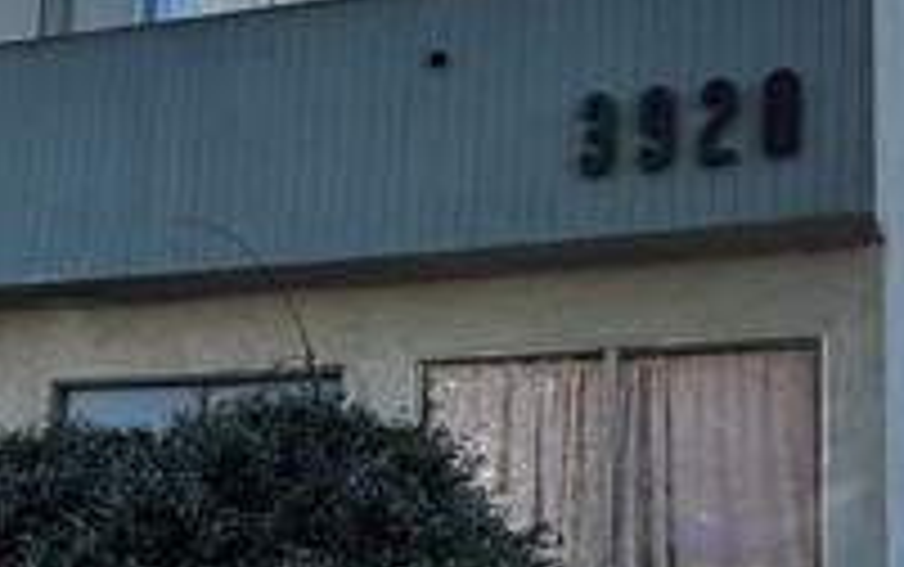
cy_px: 500
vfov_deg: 16.0
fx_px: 1997
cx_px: 202
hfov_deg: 25.1
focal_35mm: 81
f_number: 1.78
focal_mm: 6.86
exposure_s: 1/645
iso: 80
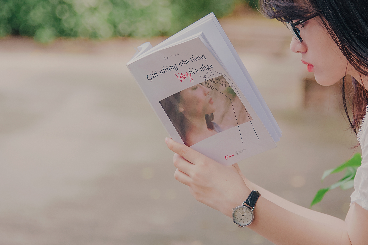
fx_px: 2748
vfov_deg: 5.1
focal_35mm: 269
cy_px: 86
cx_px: 271
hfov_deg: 7.7
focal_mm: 160
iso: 400
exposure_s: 1/100
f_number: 5.6
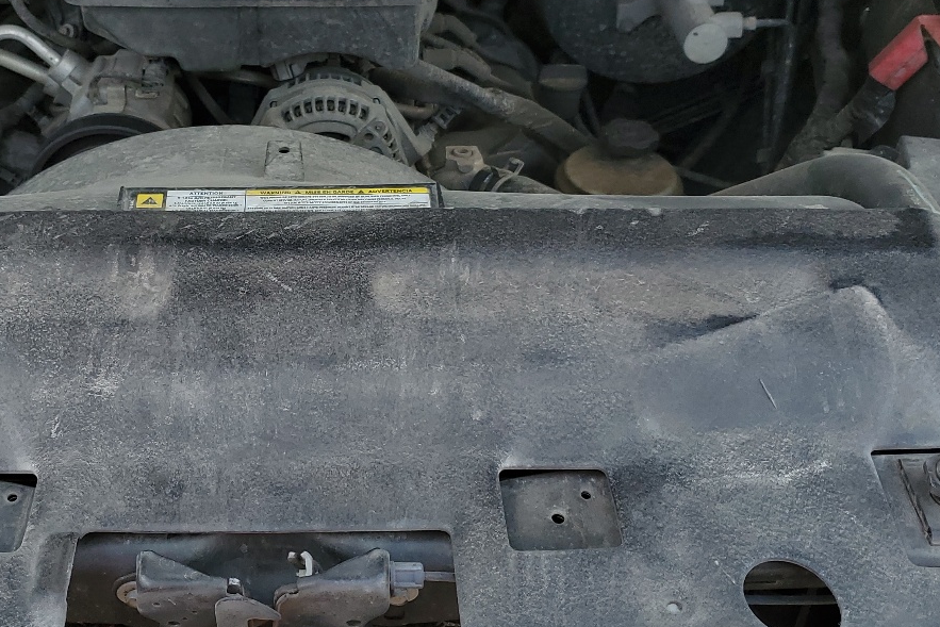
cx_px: 319
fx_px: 1280
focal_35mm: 49
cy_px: 214
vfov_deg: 27.4
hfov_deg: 39.9
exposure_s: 1/1111
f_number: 1.5
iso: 50
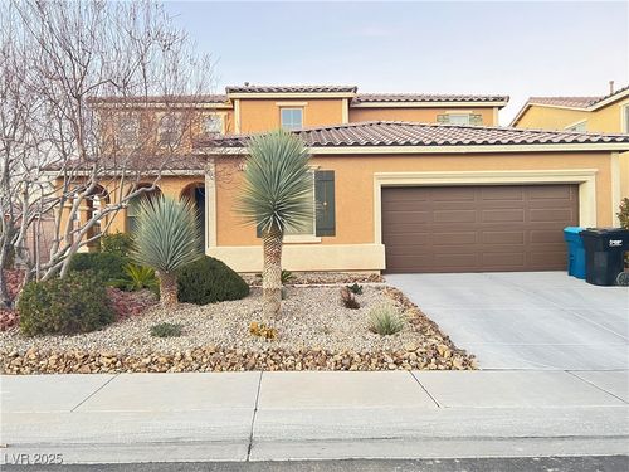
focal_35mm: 26
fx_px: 472
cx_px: 314
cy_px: 236
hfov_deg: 67.3
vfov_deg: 53.1
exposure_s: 1/60
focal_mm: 5.7
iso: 320
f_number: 1.5
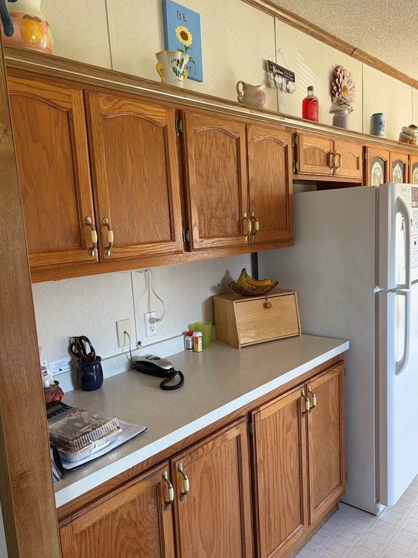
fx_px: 451
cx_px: 212
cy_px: 292
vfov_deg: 63.4
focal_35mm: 28
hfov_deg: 49.7
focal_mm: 5.96
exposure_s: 1/70
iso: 125
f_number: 1.6
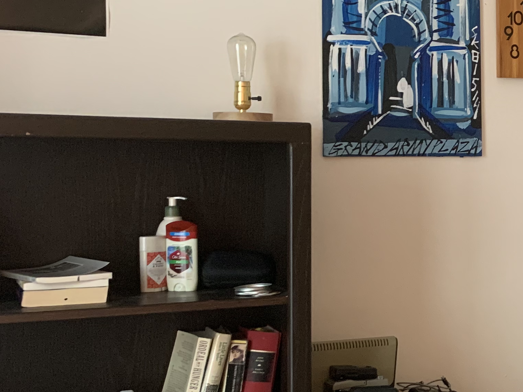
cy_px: 221
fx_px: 1042
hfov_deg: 24.5
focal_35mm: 69
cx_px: 682
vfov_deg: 21.3
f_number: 1.8
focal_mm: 4.25
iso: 250
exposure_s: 1/40
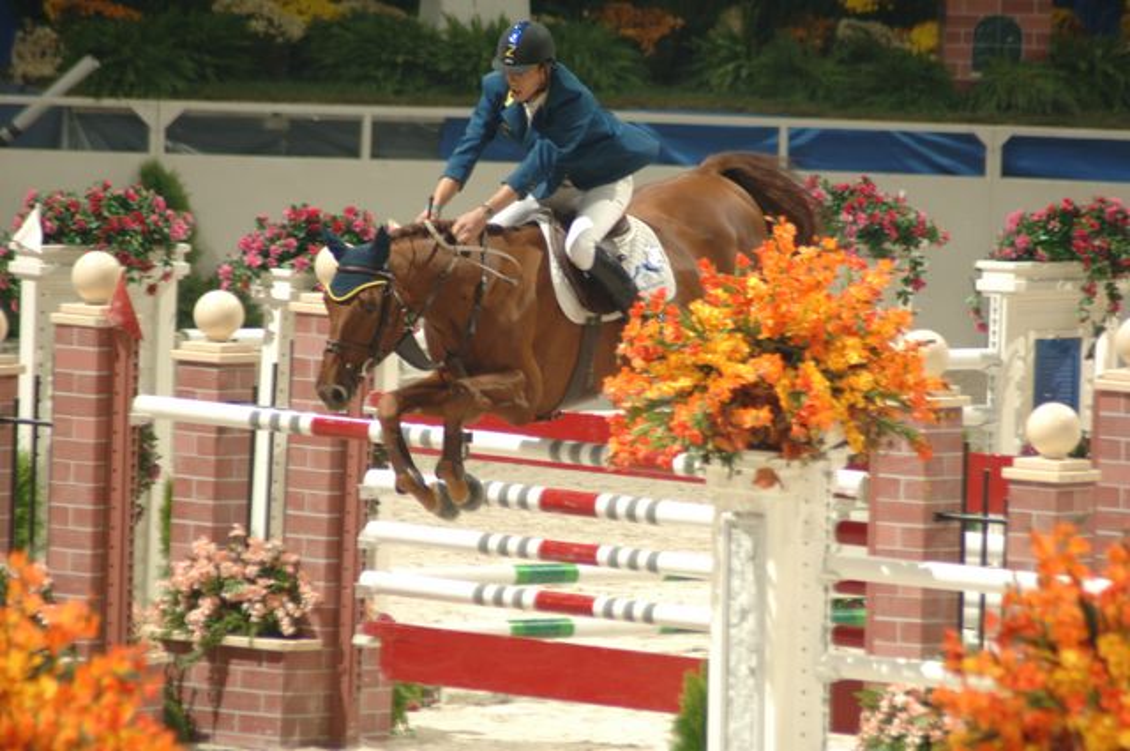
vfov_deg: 3.0
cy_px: 376
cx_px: 565
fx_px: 14107
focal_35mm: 450
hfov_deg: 4.6
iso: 400
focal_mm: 300
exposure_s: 1/250
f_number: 5.6
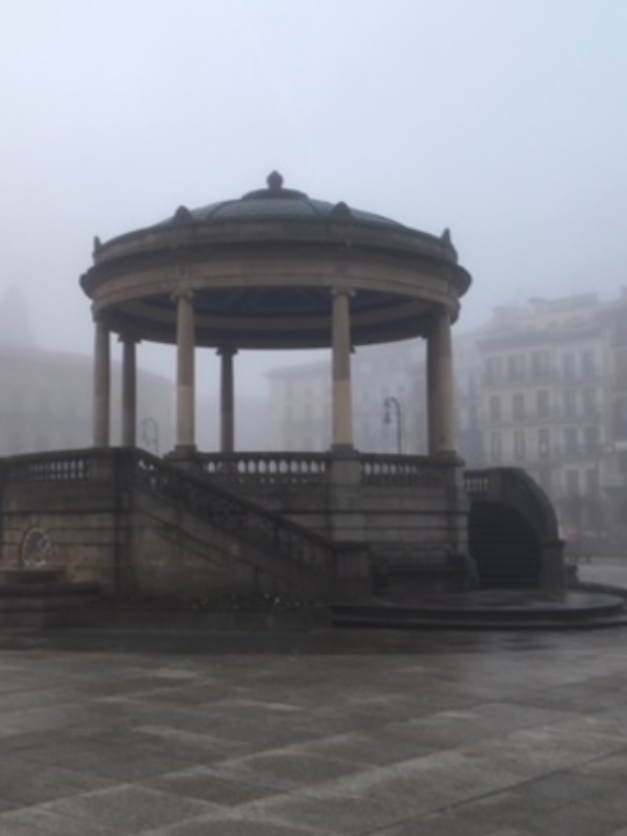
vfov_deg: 40.4
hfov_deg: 30.8
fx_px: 1135
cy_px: 382
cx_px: 261
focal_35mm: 47
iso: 25
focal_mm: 4.15
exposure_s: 1/50
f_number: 2.2
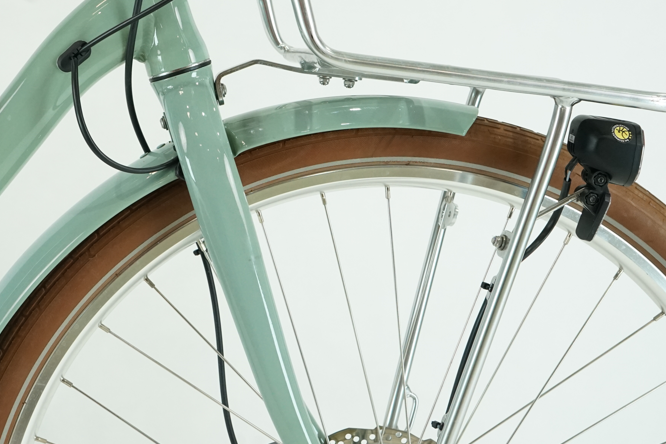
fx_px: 981
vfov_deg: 25.3
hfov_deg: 37.0
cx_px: 211
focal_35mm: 53
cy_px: 122
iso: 2500
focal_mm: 31
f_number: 7.1
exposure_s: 1/200
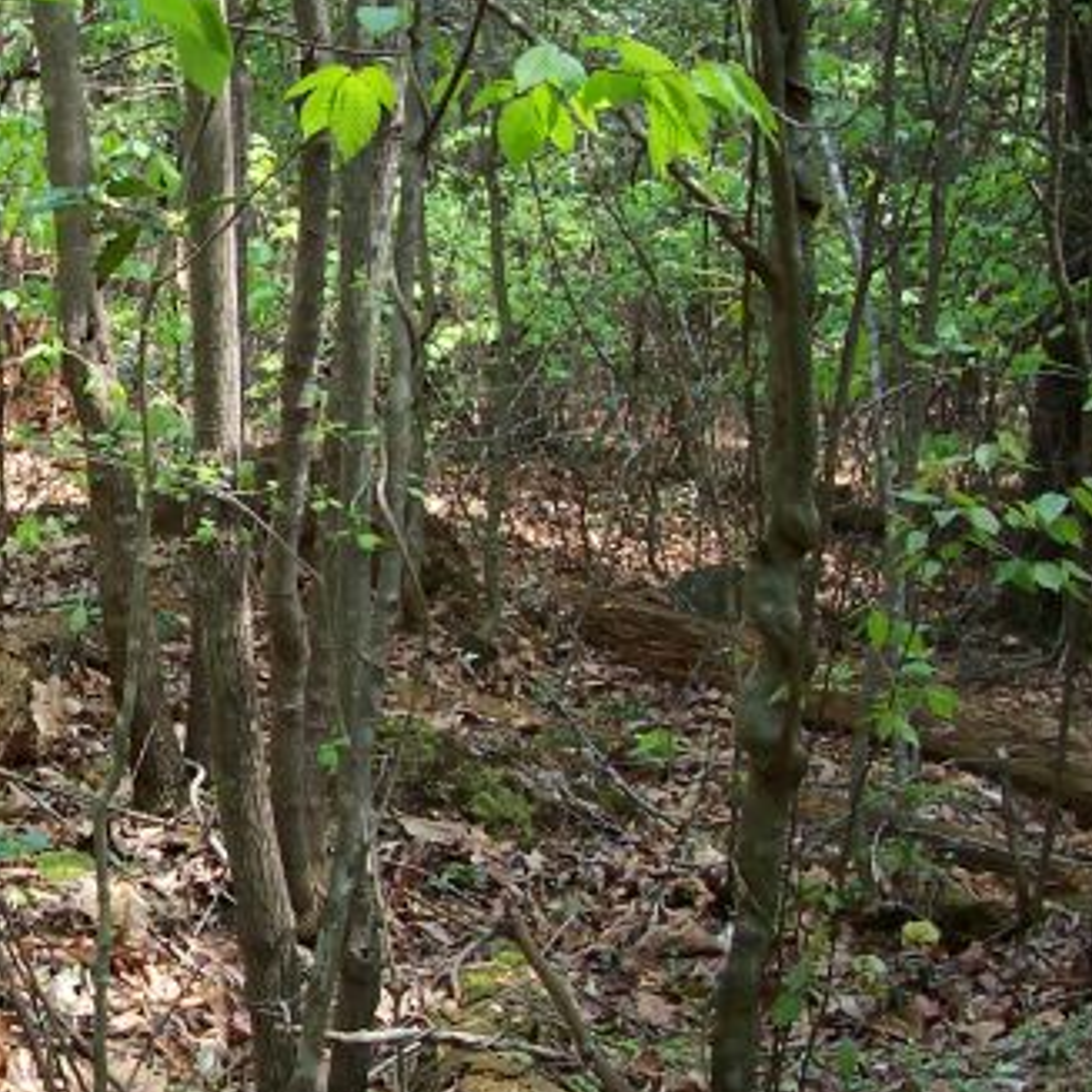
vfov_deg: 24.6
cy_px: 633
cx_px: -63
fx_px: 2498
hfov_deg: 23.4
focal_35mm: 70
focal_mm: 5.6
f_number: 2.8
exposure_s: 1/250
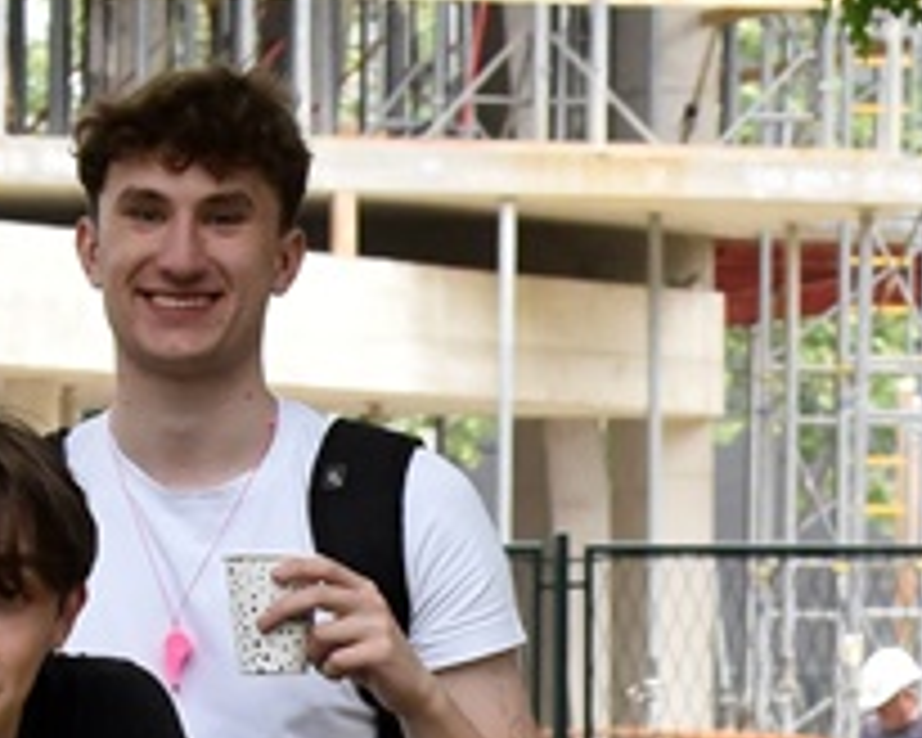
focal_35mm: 329
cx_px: 1156
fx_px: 8978
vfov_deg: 4.6
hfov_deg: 5.8
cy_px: 1390
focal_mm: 70
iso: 2500
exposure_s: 1/1600
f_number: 8
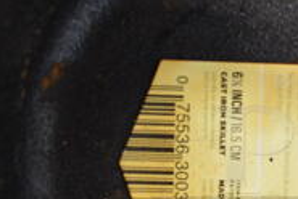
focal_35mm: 89
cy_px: 146
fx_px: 738
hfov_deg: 21.6
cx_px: 332
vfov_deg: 15.4
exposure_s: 1/60
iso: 1400
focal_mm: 18
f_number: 4
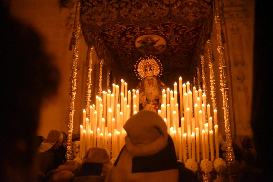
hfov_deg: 63.6
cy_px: 91
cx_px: 136
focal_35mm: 29
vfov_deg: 45.0
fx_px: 220
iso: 12800
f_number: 3.5
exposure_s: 1/500
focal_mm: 29
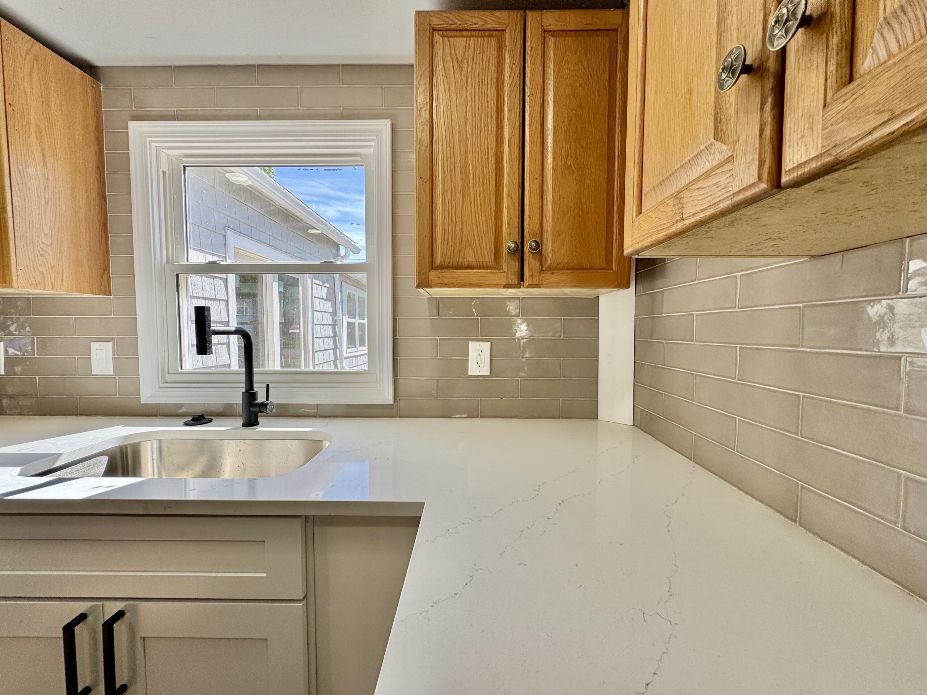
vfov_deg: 85.7
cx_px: 464
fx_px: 375
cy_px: 348
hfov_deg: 102.1
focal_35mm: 14
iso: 40
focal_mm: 2.22
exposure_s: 1/240
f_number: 2.2
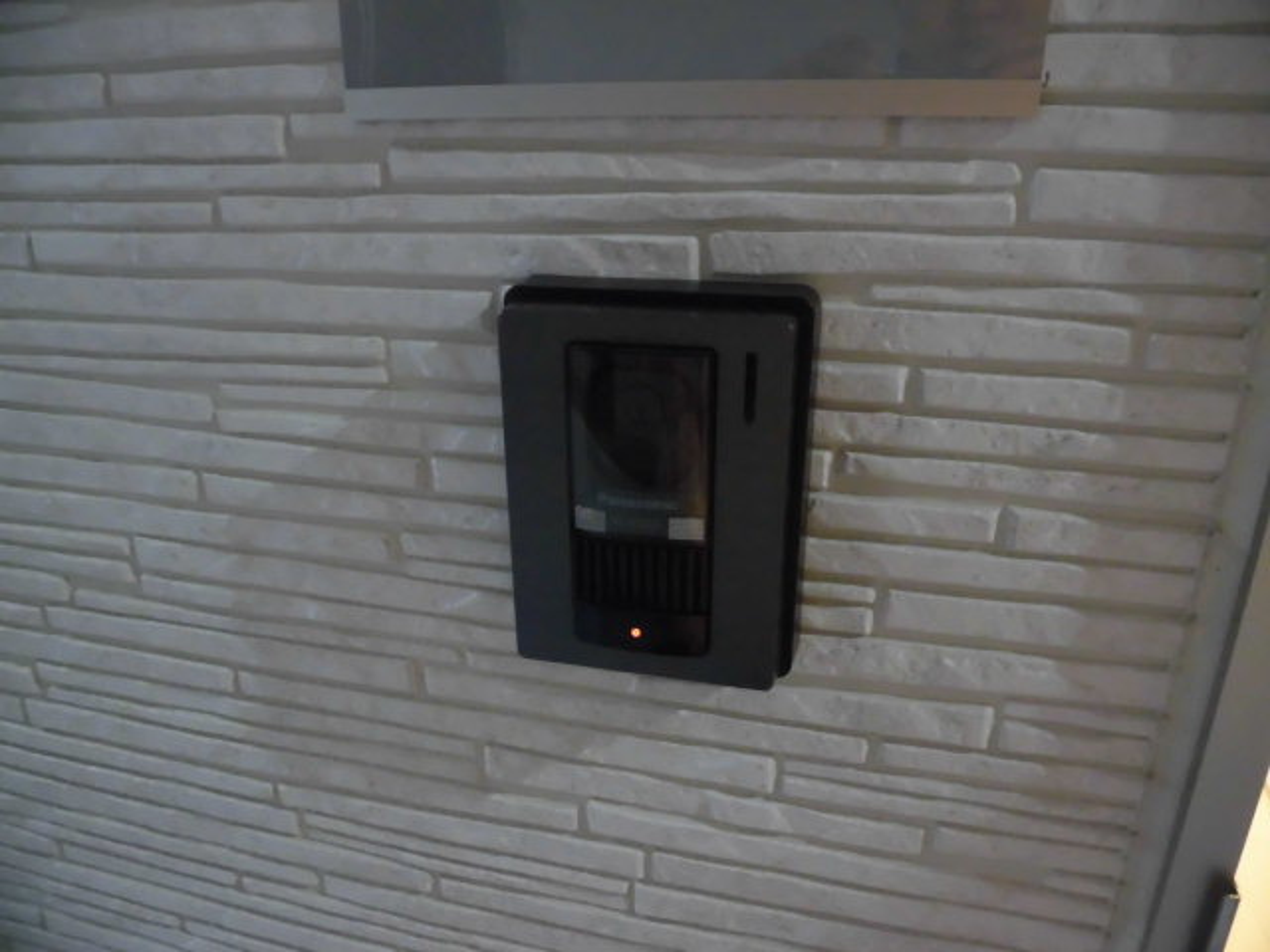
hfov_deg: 71.6
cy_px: 476
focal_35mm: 24
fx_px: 881
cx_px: 635
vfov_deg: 56.8
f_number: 3.1
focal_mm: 4.3
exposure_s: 1/25
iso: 800
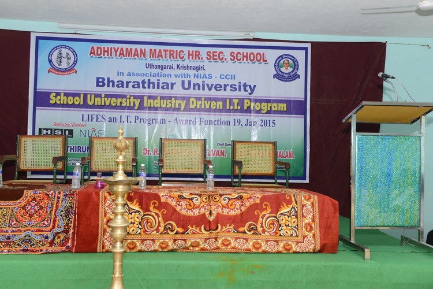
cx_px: 216
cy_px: 144
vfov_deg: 33.4
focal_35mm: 40
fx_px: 481
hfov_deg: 48.5
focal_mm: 40
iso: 800
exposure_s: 1/60
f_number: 6.3
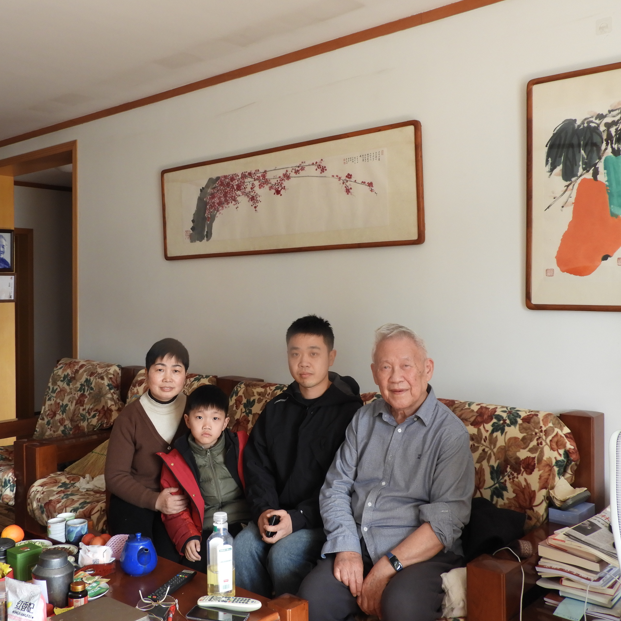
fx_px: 731
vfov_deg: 46.0
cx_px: 263
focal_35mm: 36
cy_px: 305
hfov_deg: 45.9
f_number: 3.5
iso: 160
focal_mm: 5.4
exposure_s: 1/30
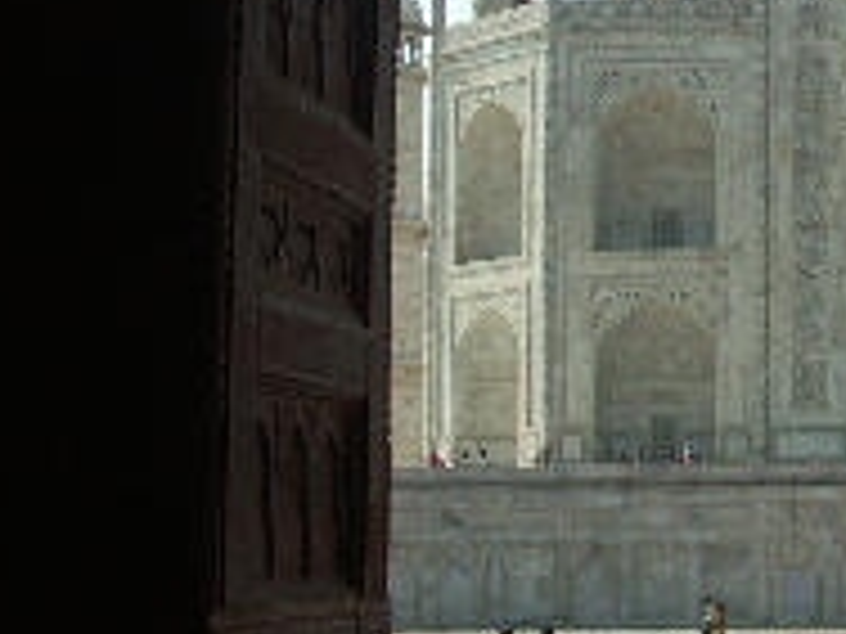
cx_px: 992
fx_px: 2420
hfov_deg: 18.8
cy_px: 184
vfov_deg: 14.9
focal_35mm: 99
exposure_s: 1/400
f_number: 8
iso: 100
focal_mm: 9.03
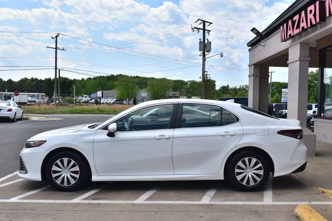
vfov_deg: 36.8
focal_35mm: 36
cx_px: 166
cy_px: 110
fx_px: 332
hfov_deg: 53.1
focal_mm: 24
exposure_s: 1/500
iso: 200
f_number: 11
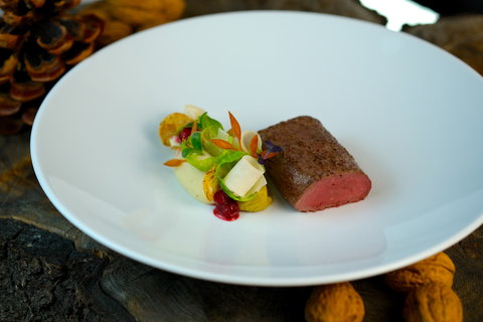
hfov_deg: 22.6
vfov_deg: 15.2
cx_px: 242
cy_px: 161
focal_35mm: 90
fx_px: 1207
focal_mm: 60
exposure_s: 1/180
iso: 160
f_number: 3.2
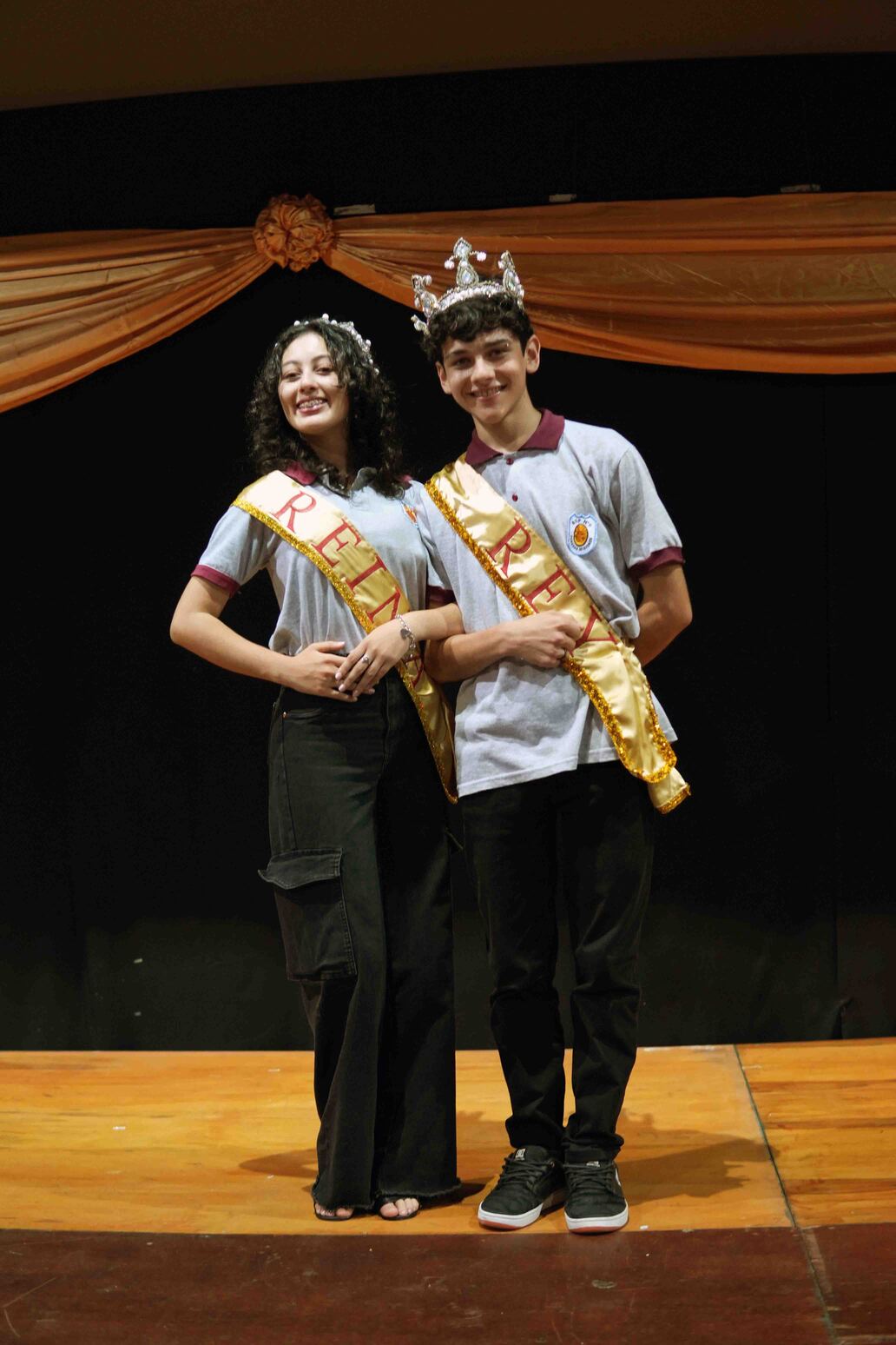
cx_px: 448
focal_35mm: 45
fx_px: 1680
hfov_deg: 29.9
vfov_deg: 43.6
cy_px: 672
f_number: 2.2
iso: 1600
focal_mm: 30
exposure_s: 1/160
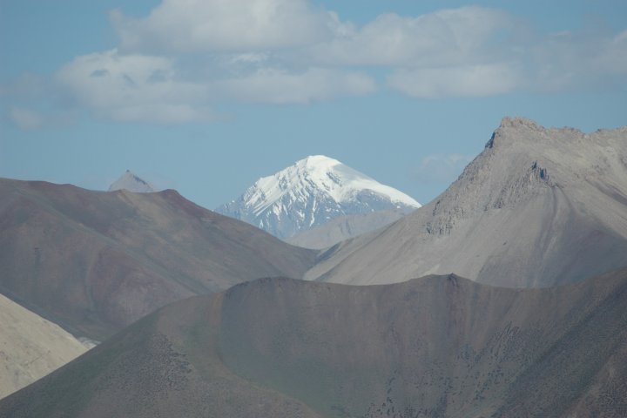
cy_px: 209
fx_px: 7837
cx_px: 314
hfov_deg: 4.6
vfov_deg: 3.1
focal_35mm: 450
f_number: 5.6
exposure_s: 1/1250
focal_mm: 300
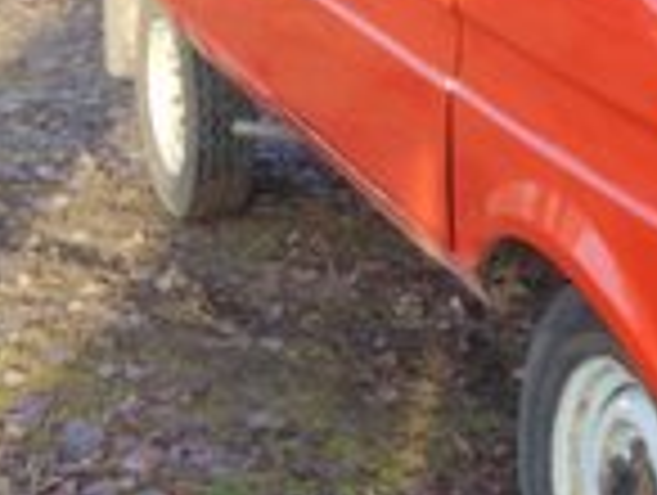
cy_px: 171
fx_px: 2186
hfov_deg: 17.0
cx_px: 464
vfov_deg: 12.9
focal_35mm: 115
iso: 80
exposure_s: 1/125
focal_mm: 7.6
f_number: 3.3
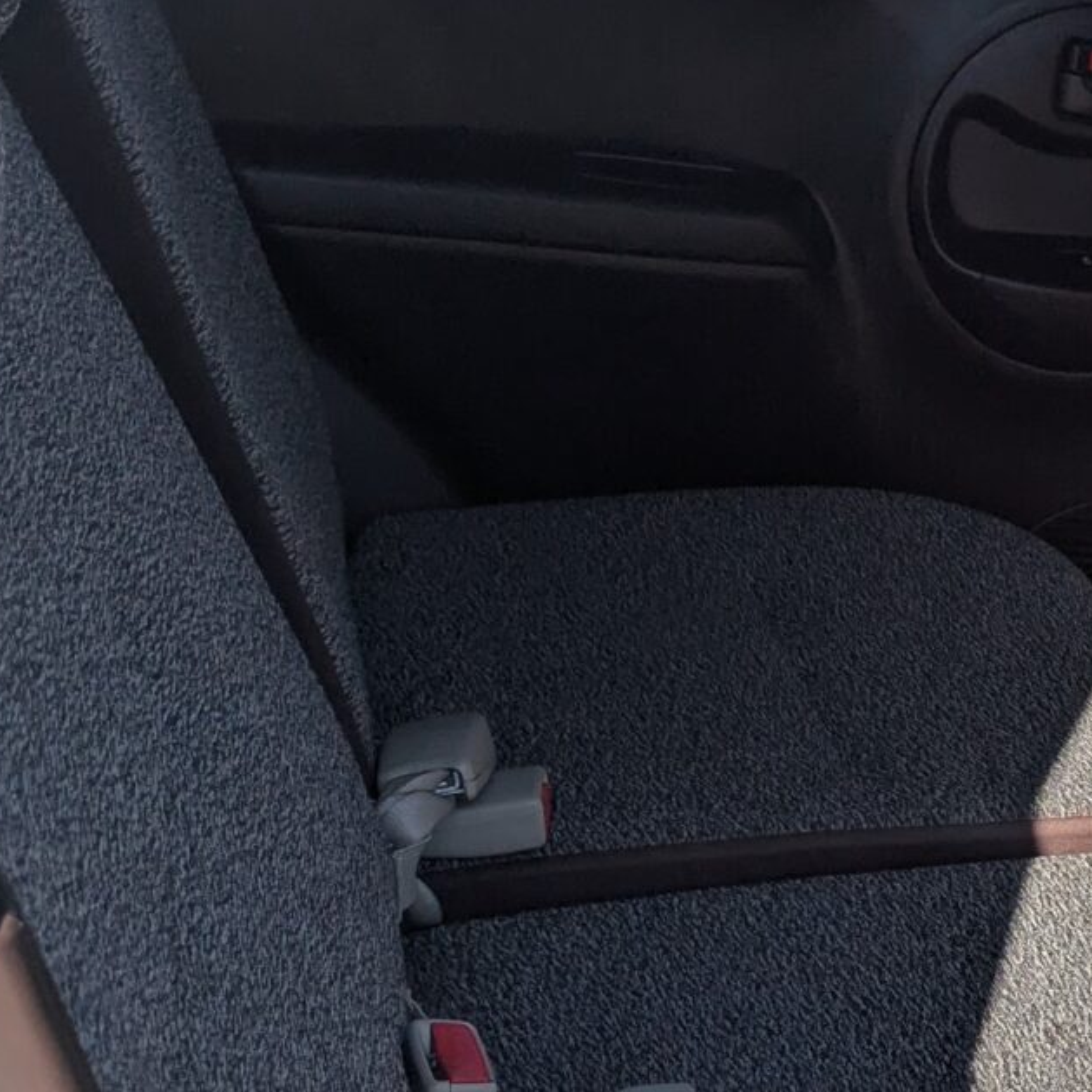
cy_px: 734
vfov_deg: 19.2
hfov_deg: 18.6
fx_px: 3212
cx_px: 1198
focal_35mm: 90
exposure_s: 1/1869
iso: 49
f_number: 1.89
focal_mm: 5.43
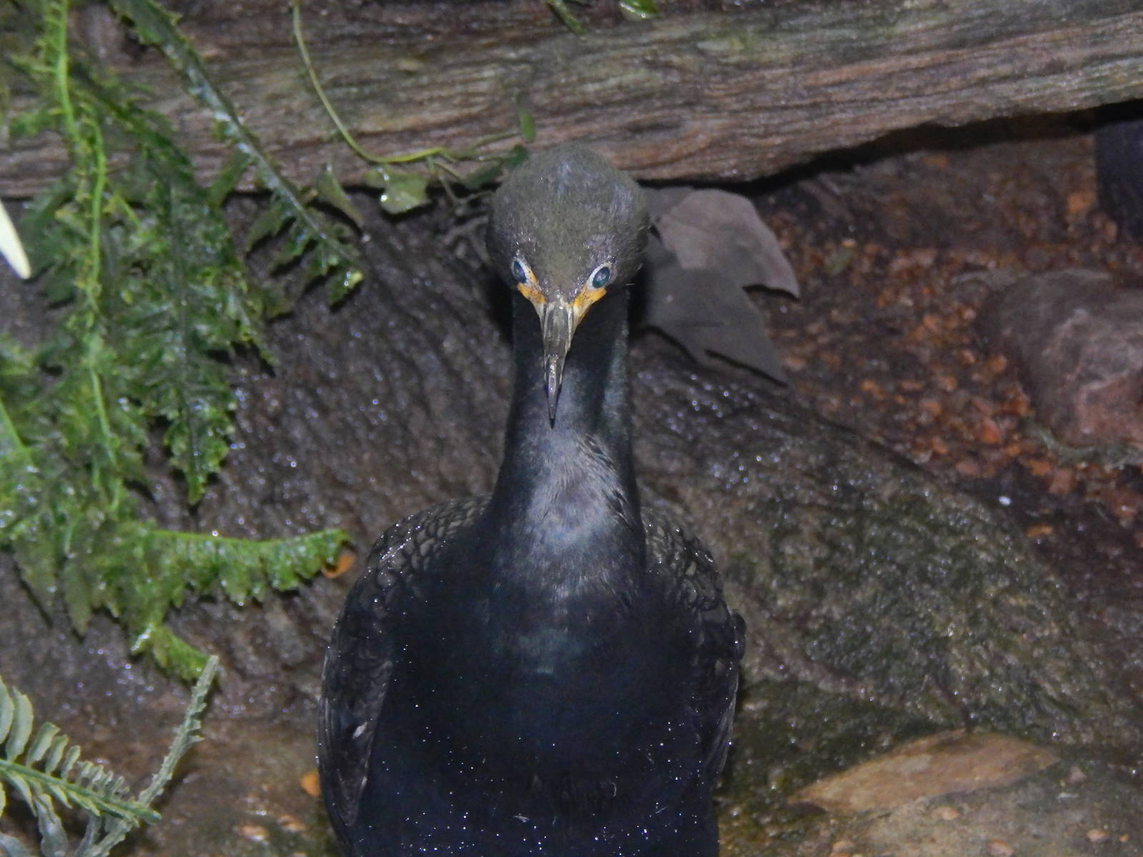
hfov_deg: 7.9
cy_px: 428
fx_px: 8321
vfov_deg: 5.9
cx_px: 572
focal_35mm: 252
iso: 1600
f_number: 5.6
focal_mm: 44.9
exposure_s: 1/30
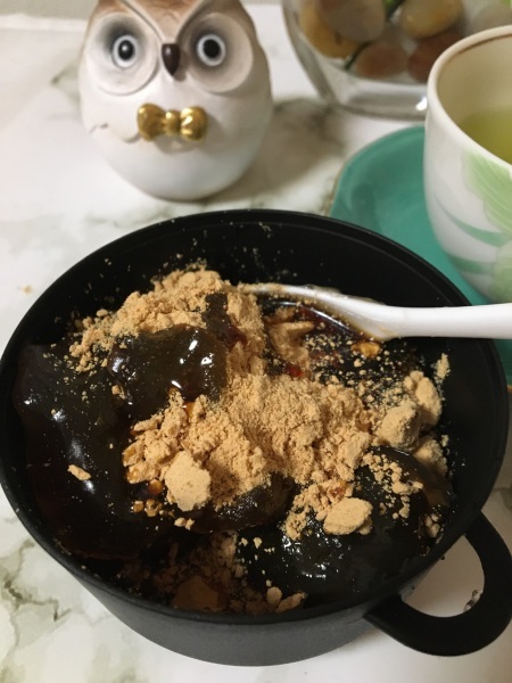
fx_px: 572
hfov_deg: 48.2
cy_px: 342
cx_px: 256
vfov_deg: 61.7
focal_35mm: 29
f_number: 2.2
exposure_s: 1/25
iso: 200
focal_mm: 4.15
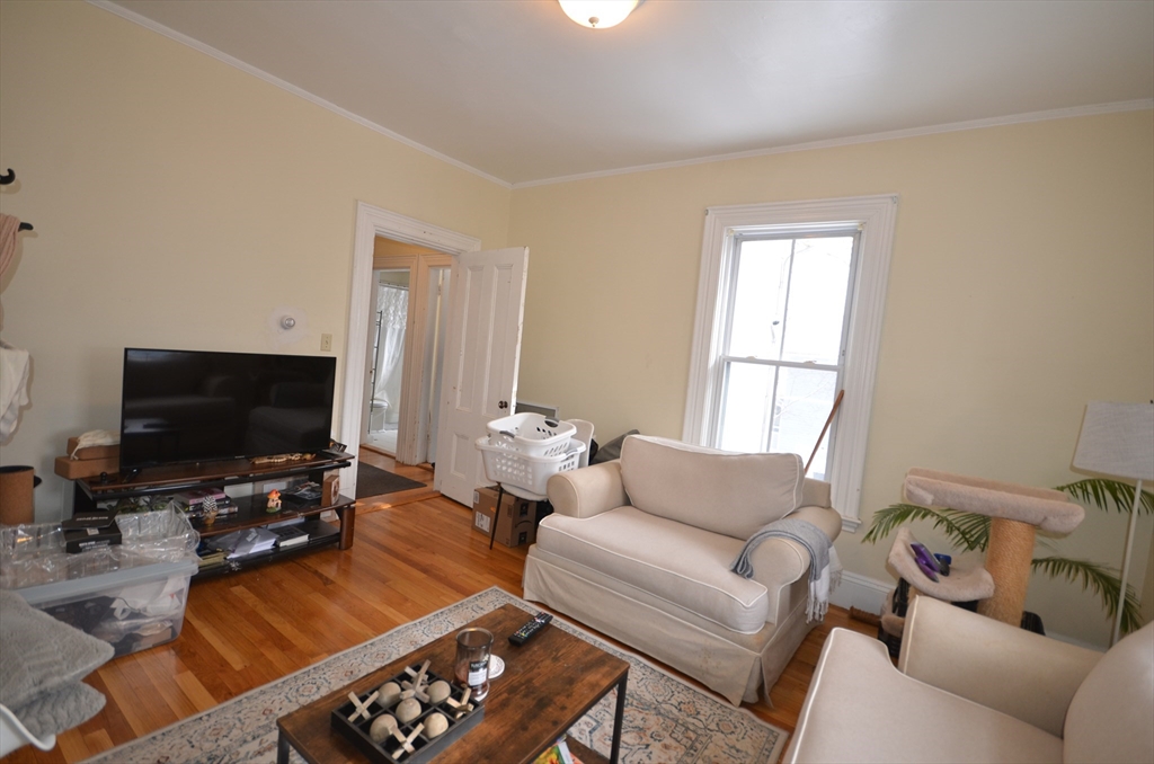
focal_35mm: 16
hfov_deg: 95.1
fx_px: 528
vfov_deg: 71.8
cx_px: 577
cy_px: 382
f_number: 4.2
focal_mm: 11
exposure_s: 1/80
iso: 400
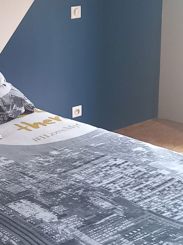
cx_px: 6
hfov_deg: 20.7
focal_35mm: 69
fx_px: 486
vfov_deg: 28.2
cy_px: 128
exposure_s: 1/25
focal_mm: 4.65
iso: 640
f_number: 1.8
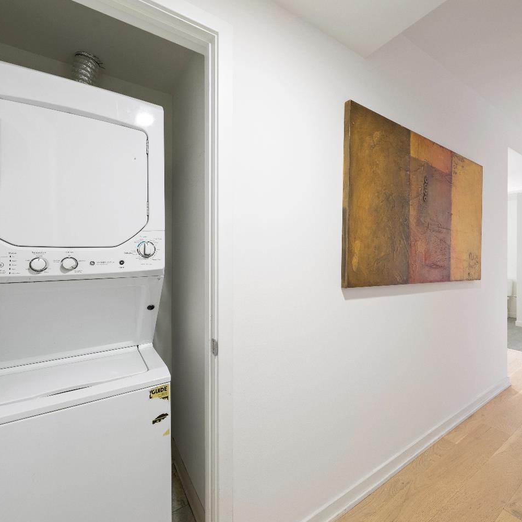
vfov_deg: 87.4
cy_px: 264
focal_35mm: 16
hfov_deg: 86.8
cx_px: 301
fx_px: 273
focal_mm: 12
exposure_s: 1/1.25
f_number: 7.1
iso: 640
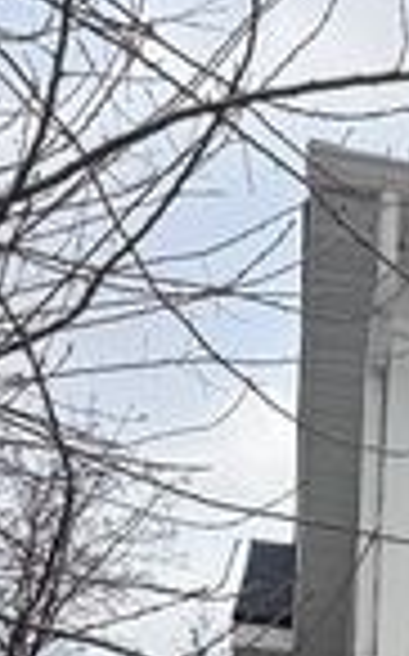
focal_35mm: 116
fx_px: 2073
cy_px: 1112
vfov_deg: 15.8
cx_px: 935
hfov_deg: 10.0
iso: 80
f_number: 1.78
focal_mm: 6.76
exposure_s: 1/252
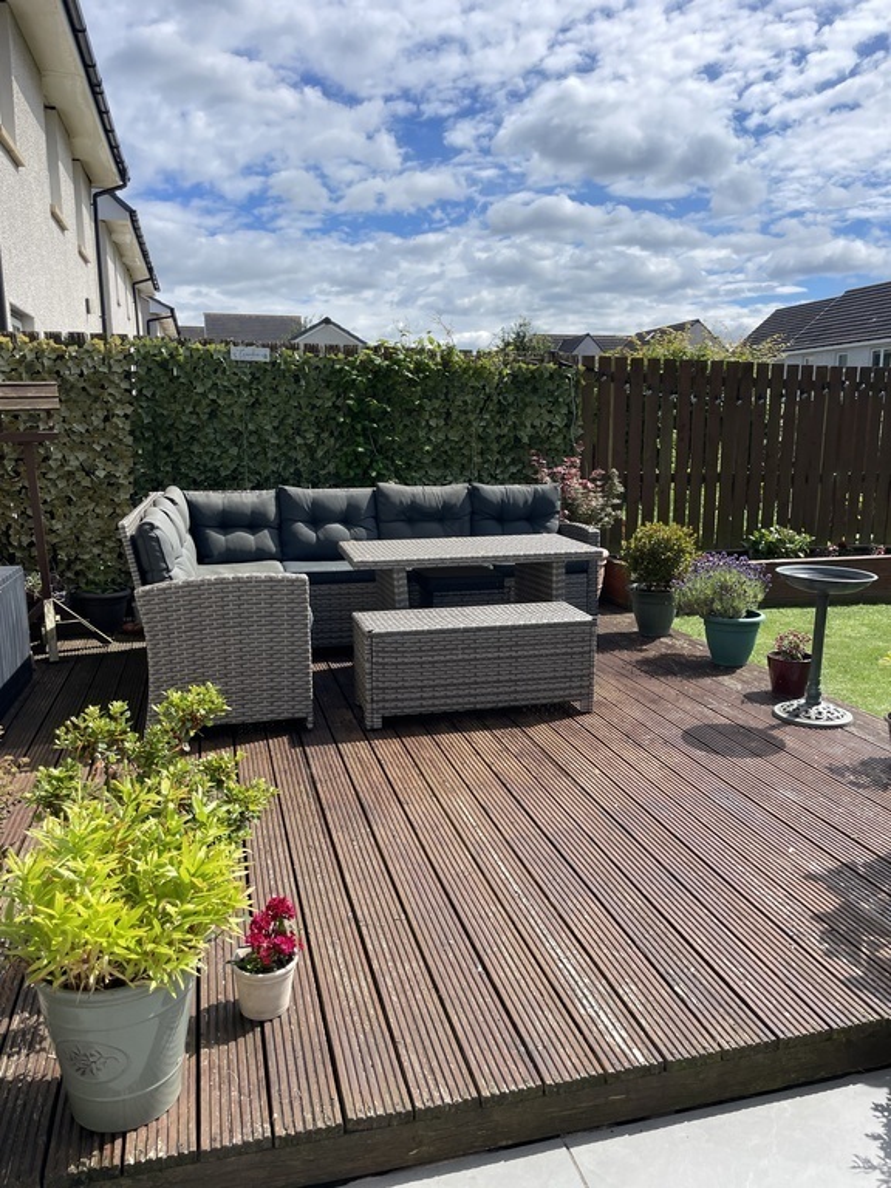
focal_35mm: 26
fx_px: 892
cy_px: 594
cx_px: 446
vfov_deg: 67.3
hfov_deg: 53.1
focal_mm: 4.2
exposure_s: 1/3300
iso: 32
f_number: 1.6
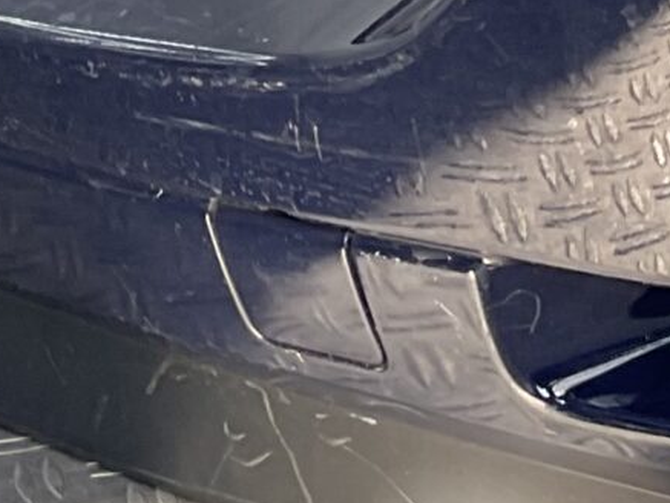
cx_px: 1009
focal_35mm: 170
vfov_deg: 8.2
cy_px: -569
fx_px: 3291
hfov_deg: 11.2
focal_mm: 3
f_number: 1.8
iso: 16
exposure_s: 1/157
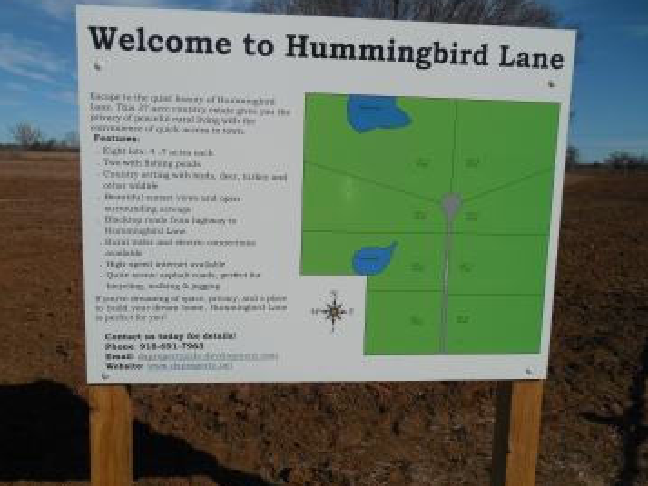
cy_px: 232
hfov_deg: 63.3
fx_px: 524
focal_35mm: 28
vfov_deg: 49.8
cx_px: 289
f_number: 6.6
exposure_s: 1/1250
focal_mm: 4.5
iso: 125
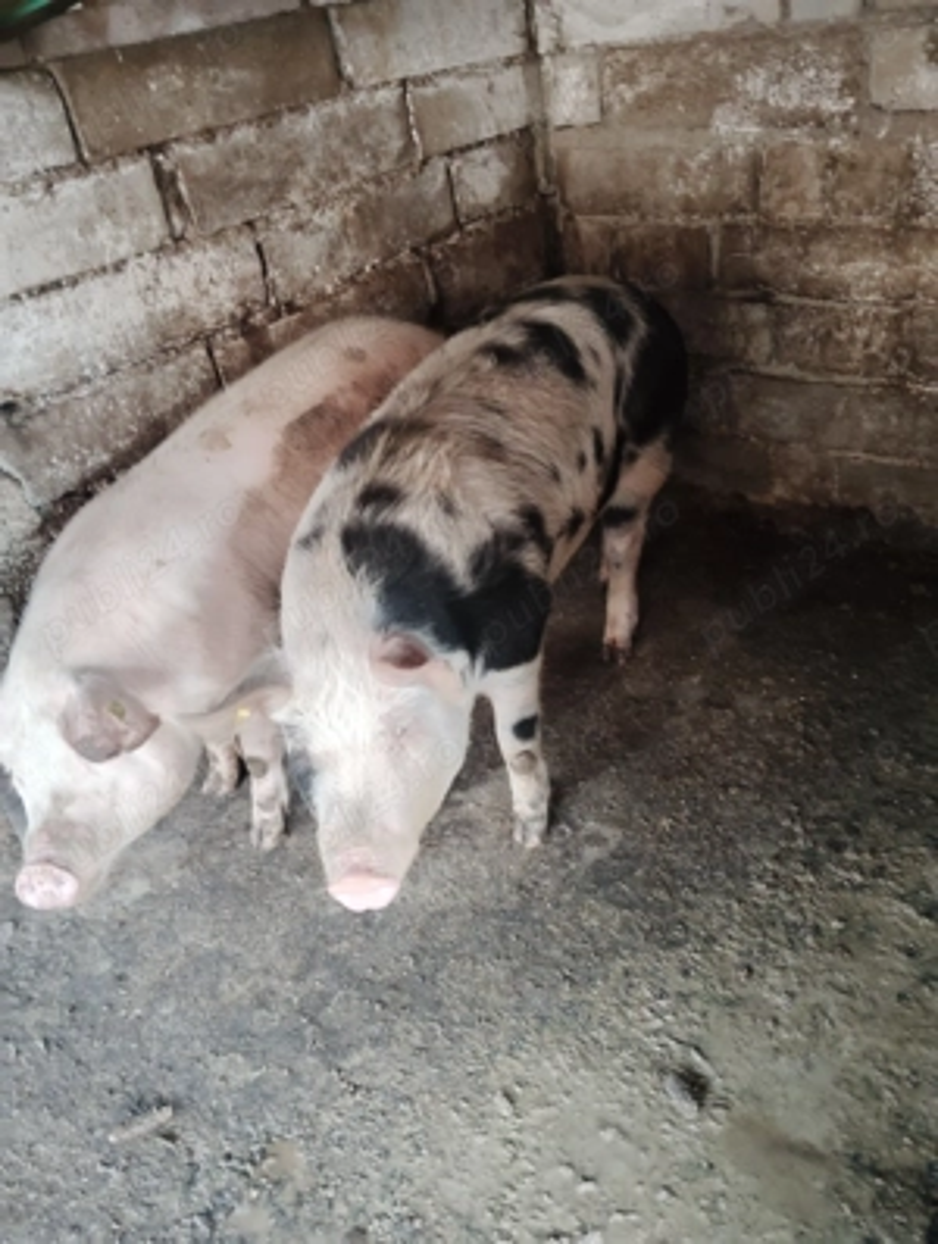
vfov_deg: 63.4
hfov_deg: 49.9
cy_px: 622
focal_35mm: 28
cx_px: 469
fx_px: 1008
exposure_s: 1/25
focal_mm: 4.22
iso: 1488
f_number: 1.8
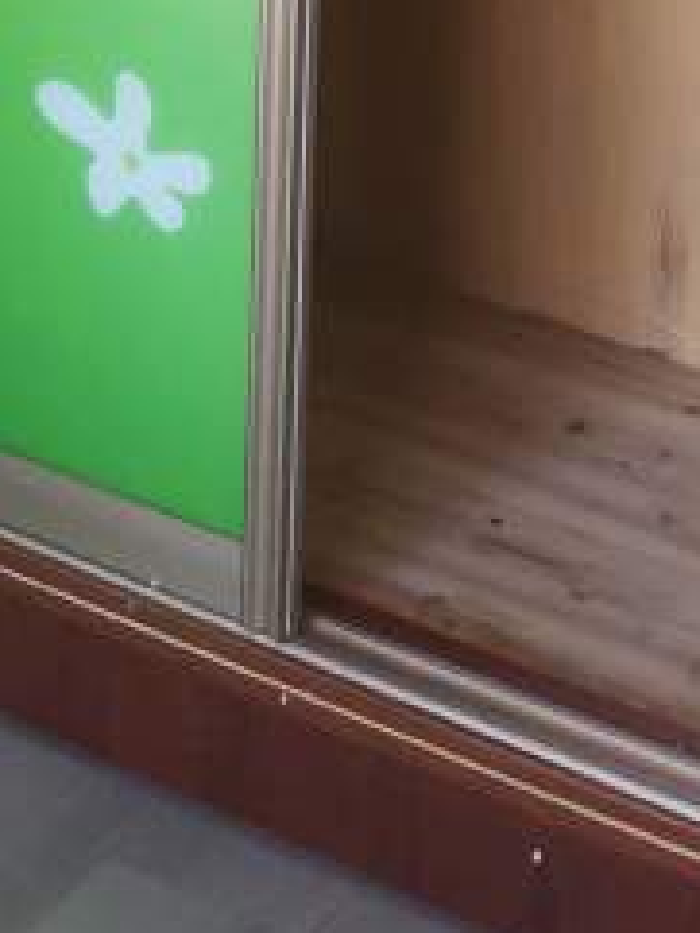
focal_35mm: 115
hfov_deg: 12.7
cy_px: -1008
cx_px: -66
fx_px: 3098
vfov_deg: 14.0
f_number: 1.8
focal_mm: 5.5
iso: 125
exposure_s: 1/50
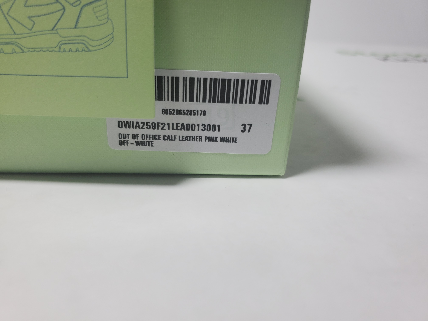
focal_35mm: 26
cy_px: 160
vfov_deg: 53.1
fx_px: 321
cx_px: 214
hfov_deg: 67.3
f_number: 1.5
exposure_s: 1/490
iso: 50
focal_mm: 4.3
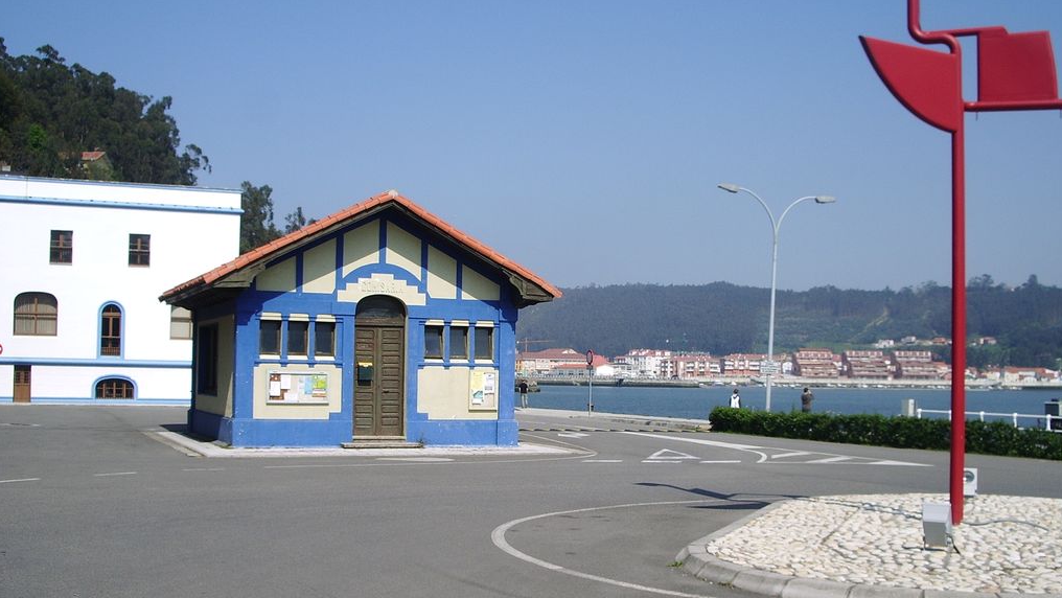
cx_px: 532
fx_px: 1267
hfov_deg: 45.5
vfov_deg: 26.5
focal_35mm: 45
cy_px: 330
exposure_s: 1/500
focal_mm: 6.8
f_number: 4.6
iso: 50
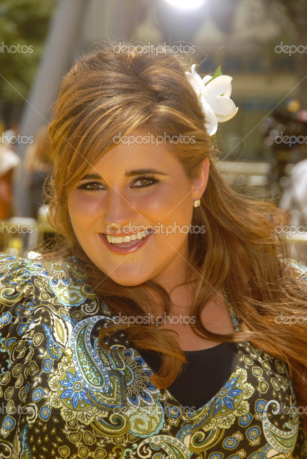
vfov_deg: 14.3
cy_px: 229
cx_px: 154
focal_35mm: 144
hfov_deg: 9.6
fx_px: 1831
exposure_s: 1/250
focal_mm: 95
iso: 100
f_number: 8
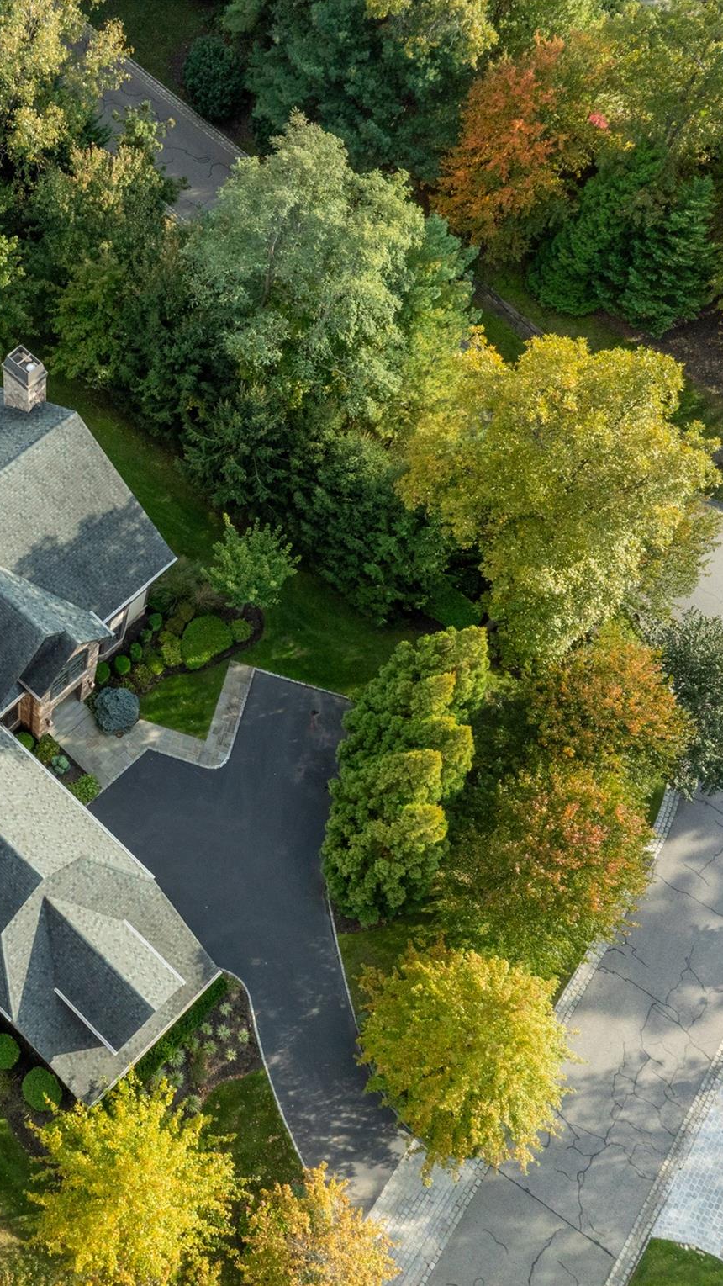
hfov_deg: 31.8
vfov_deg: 56.6
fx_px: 1193
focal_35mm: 35
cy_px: 643
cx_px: 45
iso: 200
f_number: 9
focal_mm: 12.29
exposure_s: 1/240
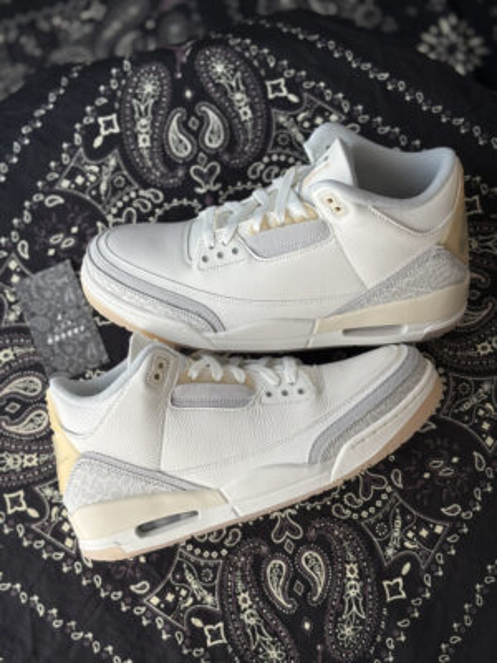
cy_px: 332
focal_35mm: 52
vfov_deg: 36.8
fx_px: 995
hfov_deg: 28.0
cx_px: 248
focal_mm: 5.96
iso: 25
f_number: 1.6
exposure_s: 1/145
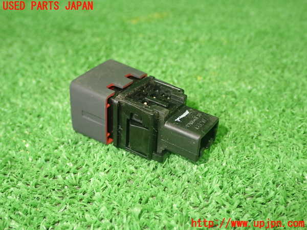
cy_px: 115
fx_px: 364
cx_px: 154
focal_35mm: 41
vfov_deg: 35.1
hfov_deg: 45.8
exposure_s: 1/40
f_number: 2.8
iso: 500
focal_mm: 7.31
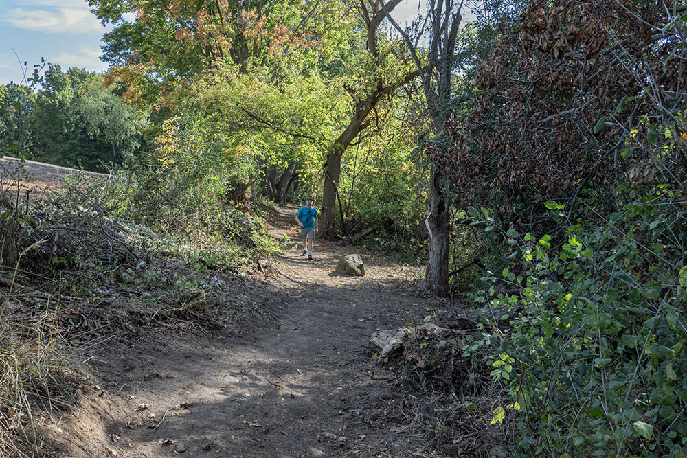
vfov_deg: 38.9
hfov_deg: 55.8
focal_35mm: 34
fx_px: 649
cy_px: 229
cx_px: 344
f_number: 13
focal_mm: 34
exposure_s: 1/500
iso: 2500
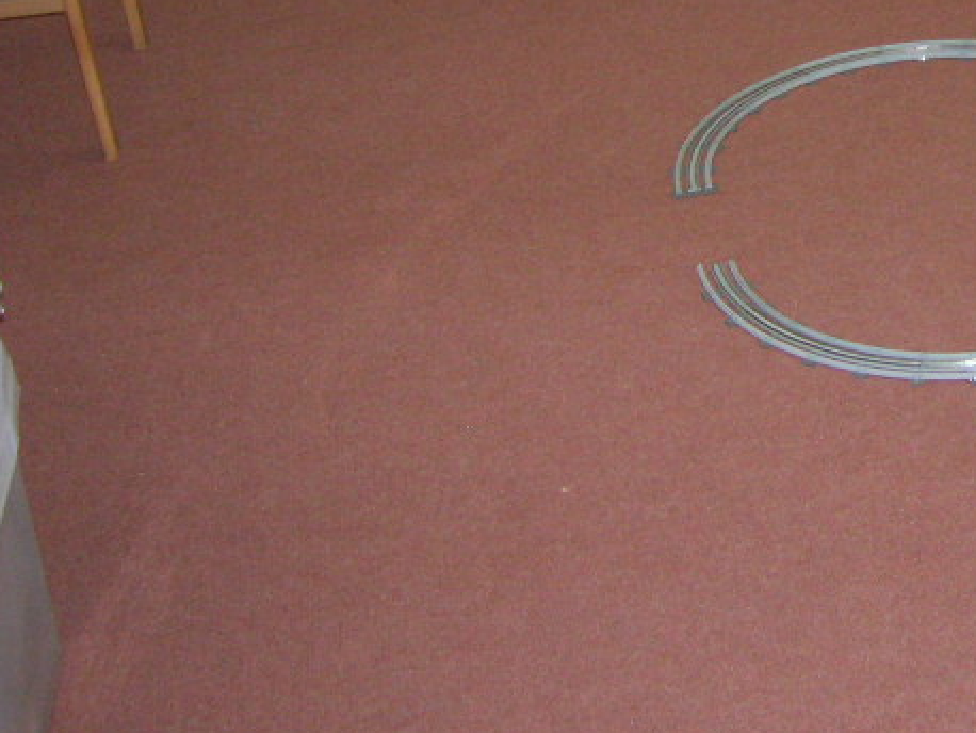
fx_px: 2144
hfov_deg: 24.2
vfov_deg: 18.9
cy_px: 13
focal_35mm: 76
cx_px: 1040
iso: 200
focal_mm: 5.7
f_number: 2.9
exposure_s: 1/60.1
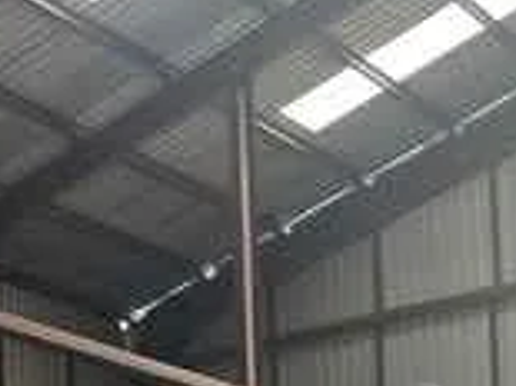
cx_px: 77
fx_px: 1802
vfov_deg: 11.1
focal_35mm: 121
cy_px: 785
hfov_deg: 16.1
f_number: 1.6
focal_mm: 5.1
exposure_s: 1/166
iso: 50
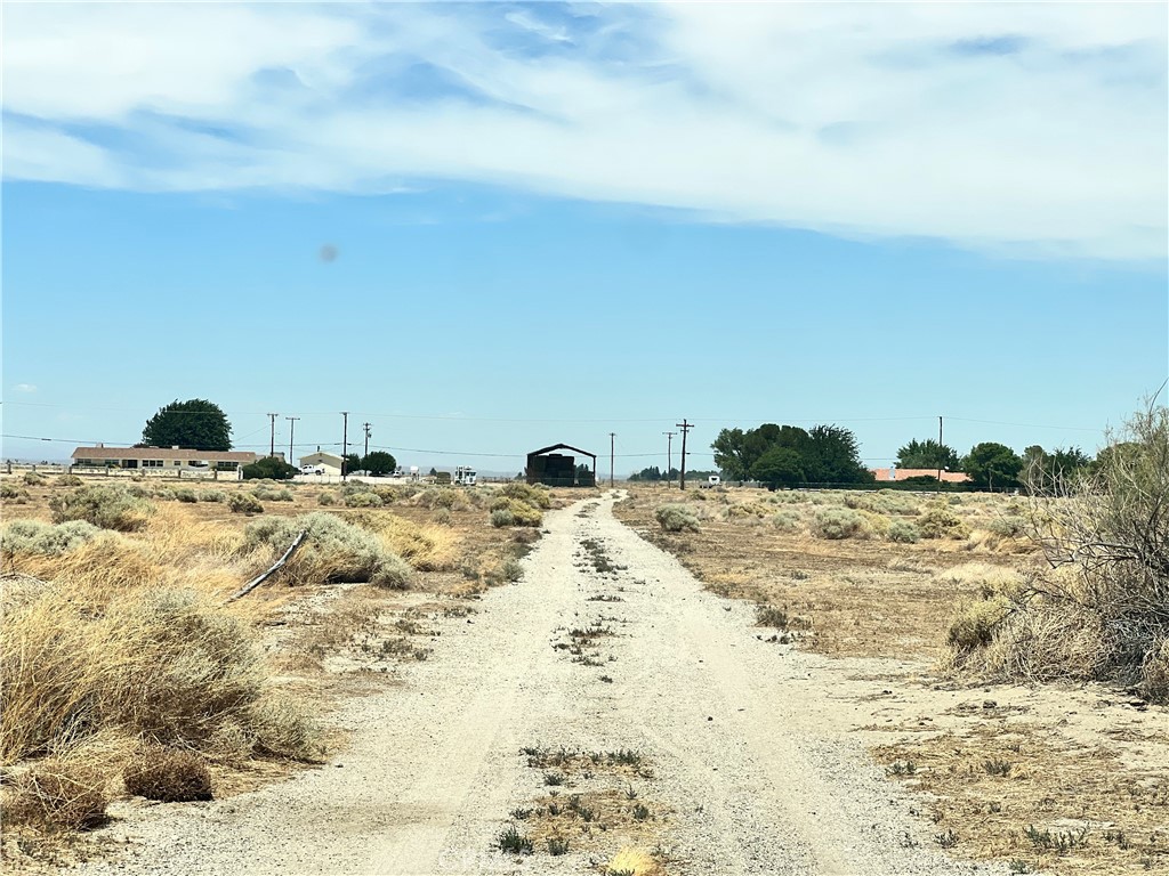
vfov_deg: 19.1
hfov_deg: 25.3
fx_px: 2600
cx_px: 584
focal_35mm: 77
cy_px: 438
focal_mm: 9
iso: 32
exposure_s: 1/1309
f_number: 2.8
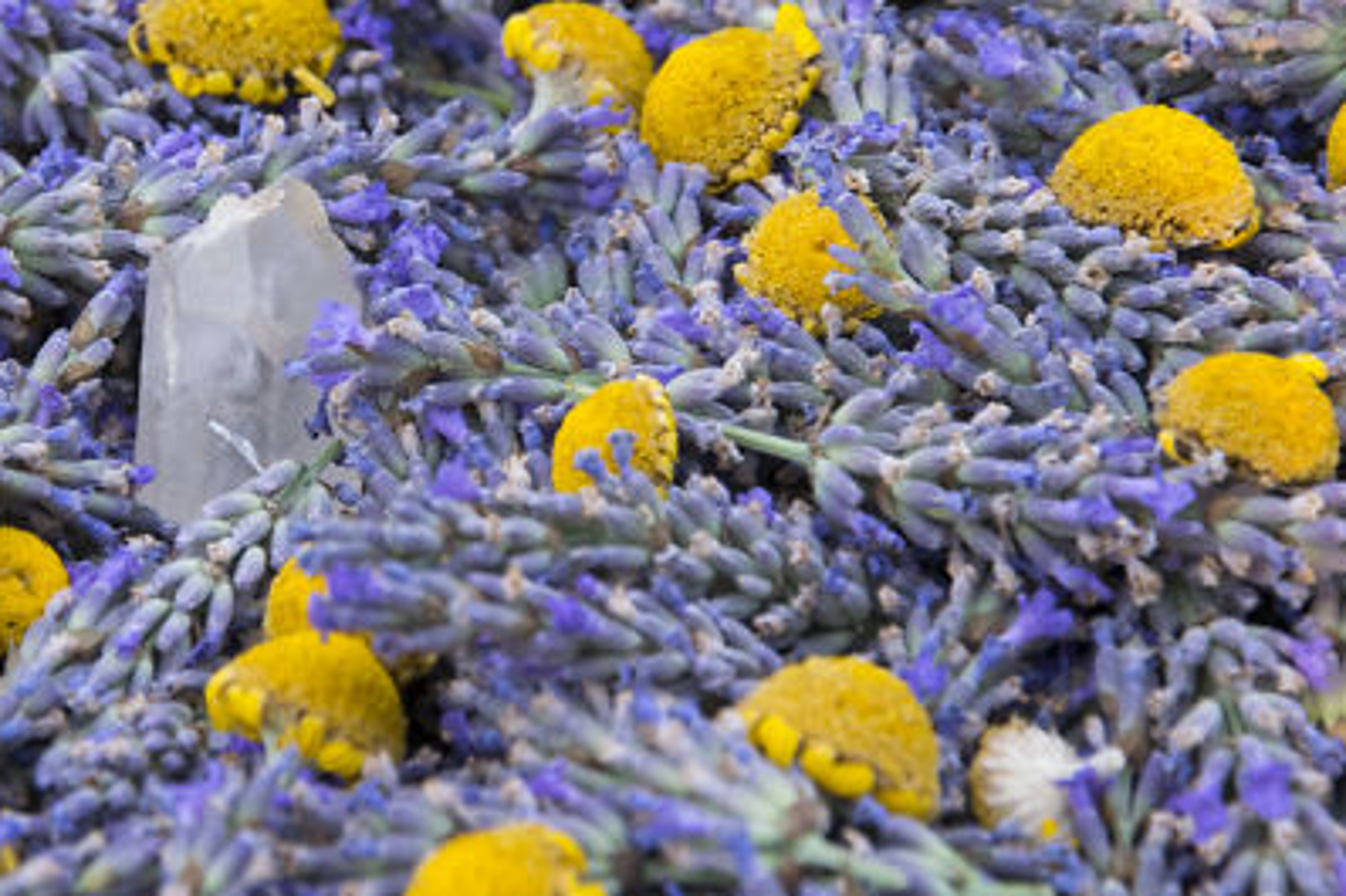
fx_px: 10543
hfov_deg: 7.3
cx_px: 284
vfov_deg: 4.9
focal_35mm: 282
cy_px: 314
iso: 400
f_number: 7.1
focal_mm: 85
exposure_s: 1/125
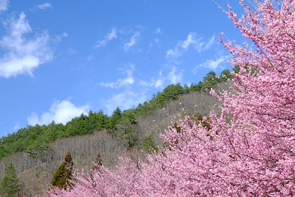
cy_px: 113
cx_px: 228
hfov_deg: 28.3
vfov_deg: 19.4
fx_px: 574
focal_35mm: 70
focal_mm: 24
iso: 200
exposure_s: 1/100
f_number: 8
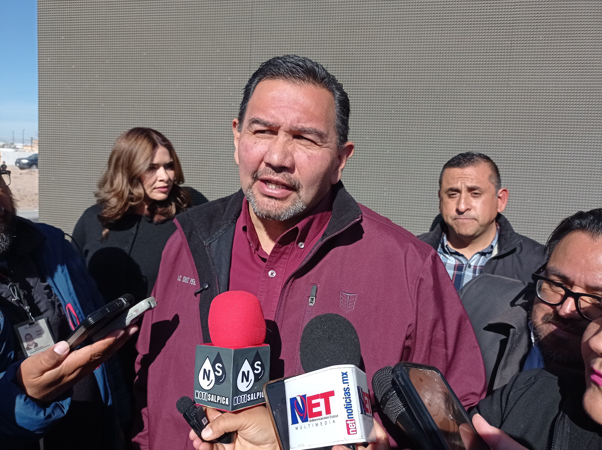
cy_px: 225
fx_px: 486
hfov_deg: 63.5
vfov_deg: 49.7
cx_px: 301
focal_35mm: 28
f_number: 1.79
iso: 104
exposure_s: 1/3984
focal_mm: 4.7
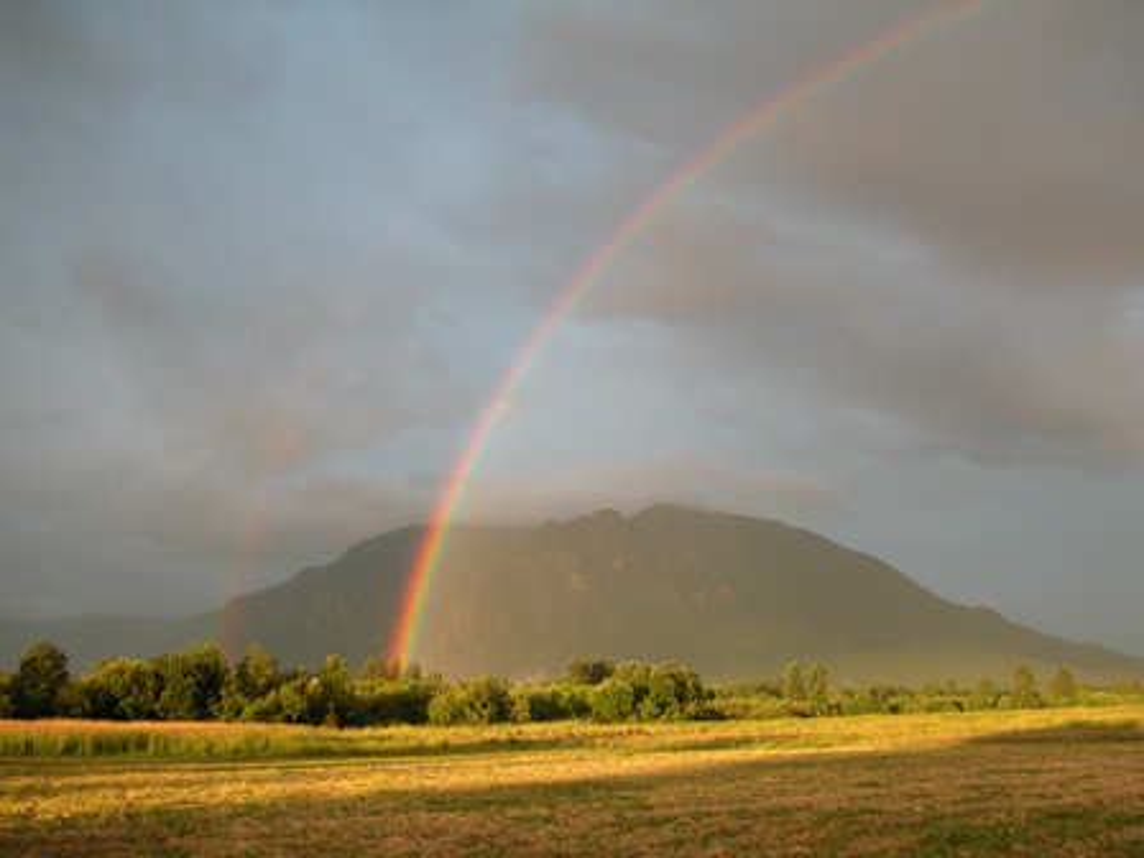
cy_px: 429
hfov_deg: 63.4
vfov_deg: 49.7
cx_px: 572
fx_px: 925
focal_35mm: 28
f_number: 3.1
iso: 100
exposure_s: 1/92.4
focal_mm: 7.1
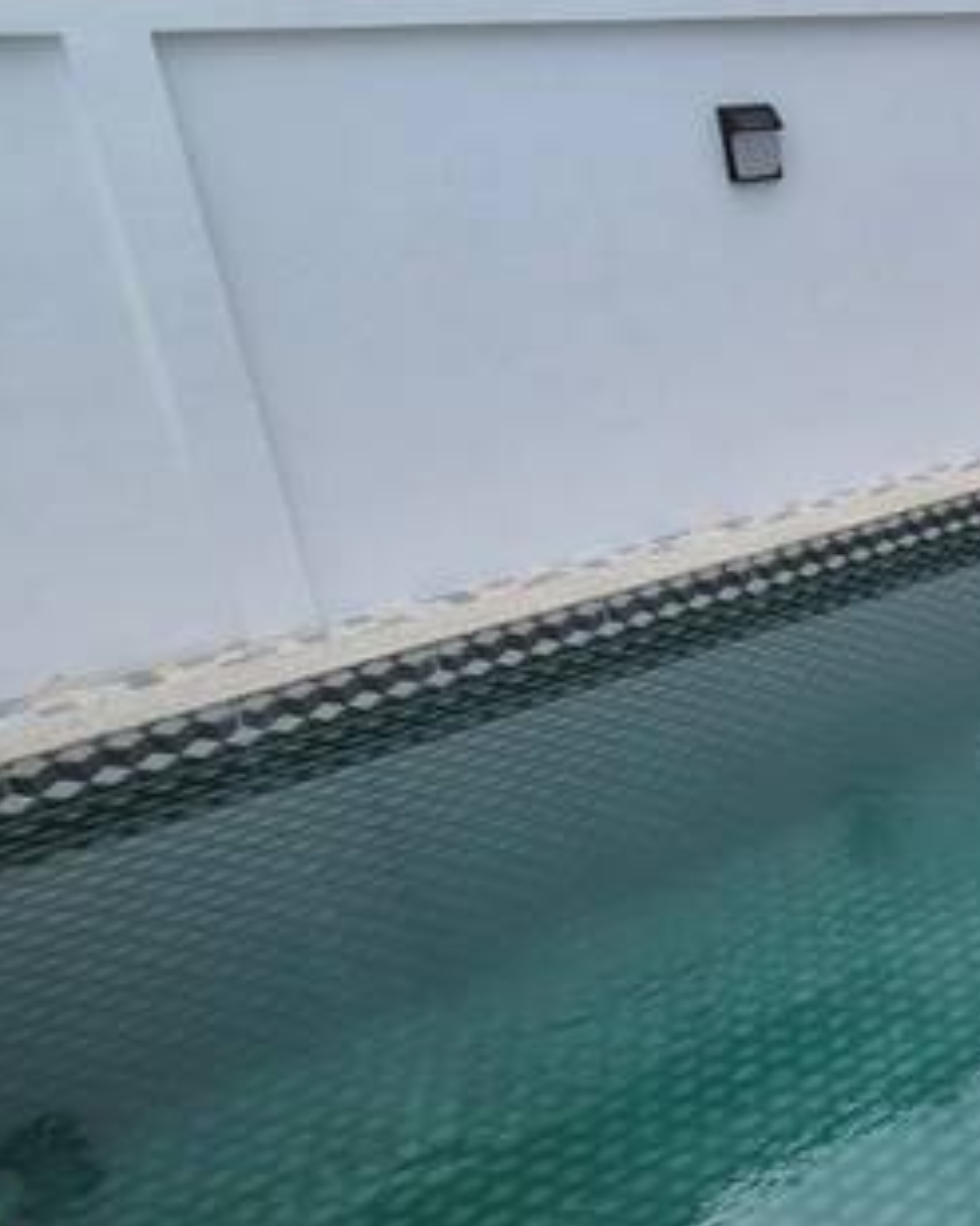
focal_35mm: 42
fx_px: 1523
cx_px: 1484
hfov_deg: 25.9
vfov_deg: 43.8
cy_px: 599
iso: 50
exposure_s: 1/2712
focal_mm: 2.2
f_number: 2.2
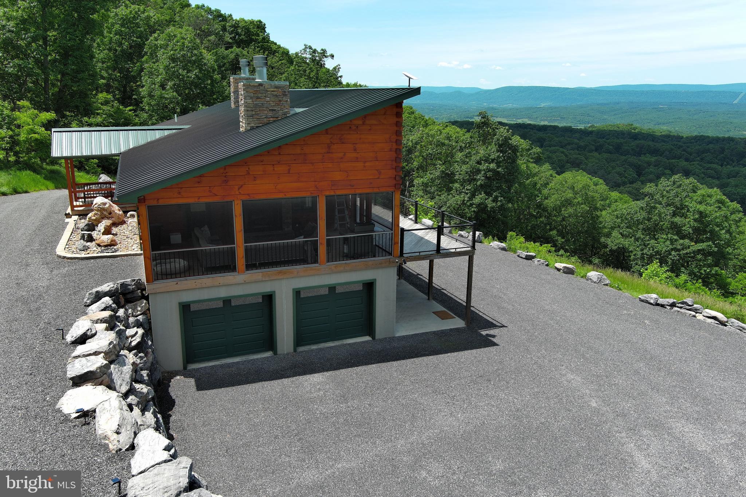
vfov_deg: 45.0
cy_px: 248
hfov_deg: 63.7
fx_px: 601
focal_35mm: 29
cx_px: 373
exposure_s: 1/875
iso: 100
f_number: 2.8
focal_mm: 10.57
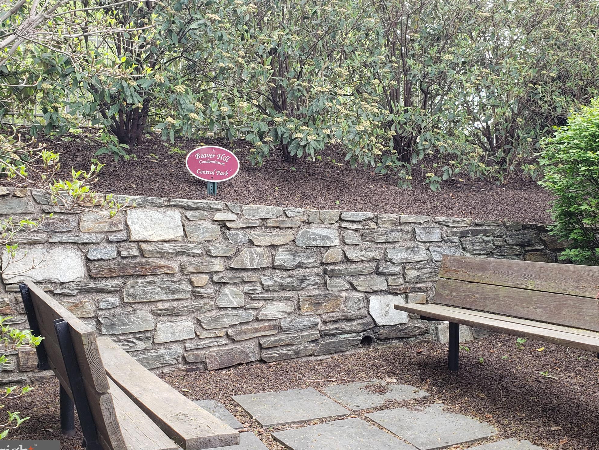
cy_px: 231
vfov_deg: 51.3
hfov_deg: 65.3
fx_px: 467
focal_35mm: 27
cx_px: 295
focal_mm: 4.3
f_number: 2.4
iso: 50
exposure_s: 1/107
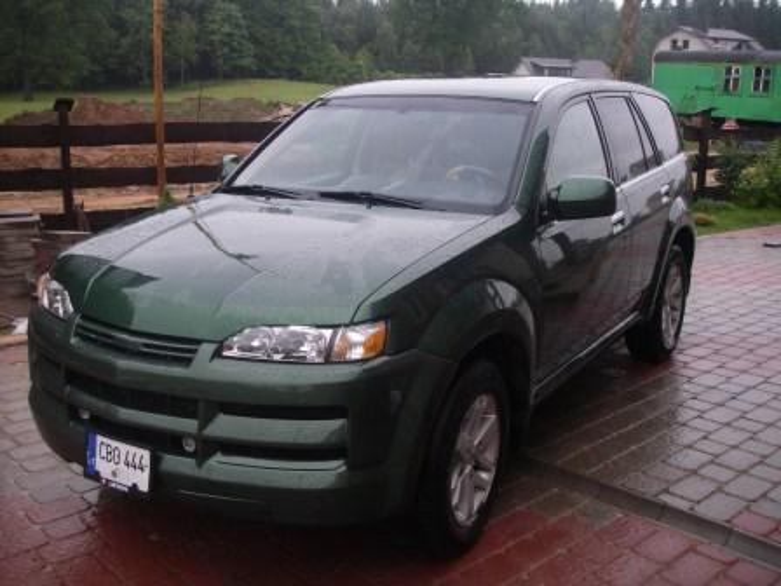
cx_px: 390
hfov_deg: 49.0
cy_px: 293
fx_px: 857
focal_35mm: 38
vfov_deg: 37.7
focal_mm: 6.3
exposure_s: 1/80
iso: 80
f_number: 3.3
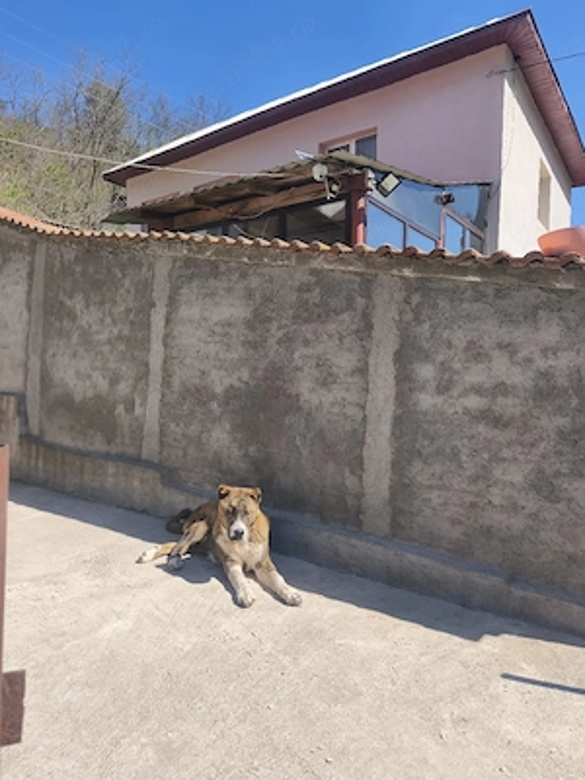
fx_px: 518
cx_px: 292
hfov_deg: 58.9
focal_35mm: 23
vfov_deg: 73.9
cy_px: 390
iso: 50
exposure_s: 1/1000
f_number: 1.65
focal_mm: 6.18
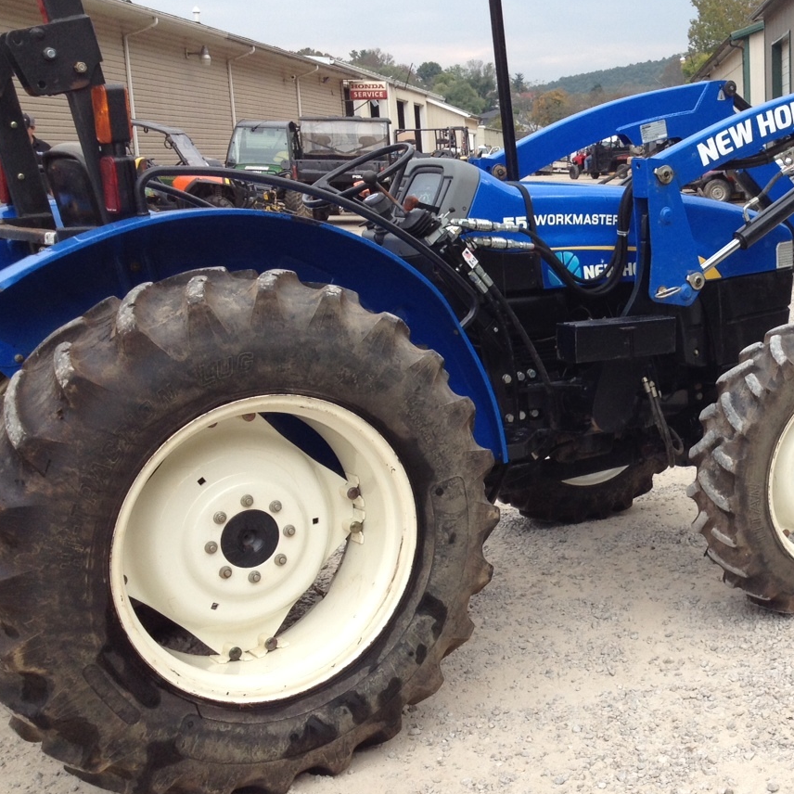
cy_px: 400
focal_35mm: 59
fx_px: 1531
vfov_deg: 29.1
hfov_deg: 28.1
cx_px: 691
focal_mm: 4.28
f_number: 2.4
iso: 50
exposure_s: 1/531
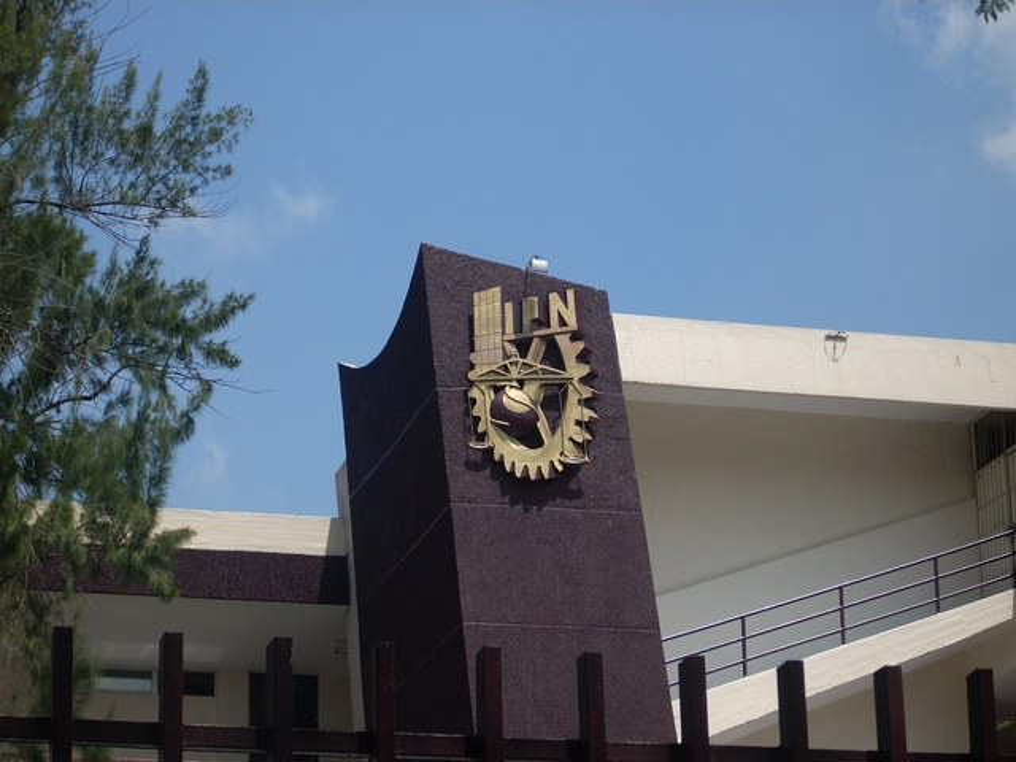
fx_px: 3317
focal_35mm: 113
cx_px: 508
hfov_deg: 17.4
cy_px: 381
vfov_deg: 13.1
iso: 64
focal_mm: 18.6
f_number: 5.2
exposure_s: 1/402
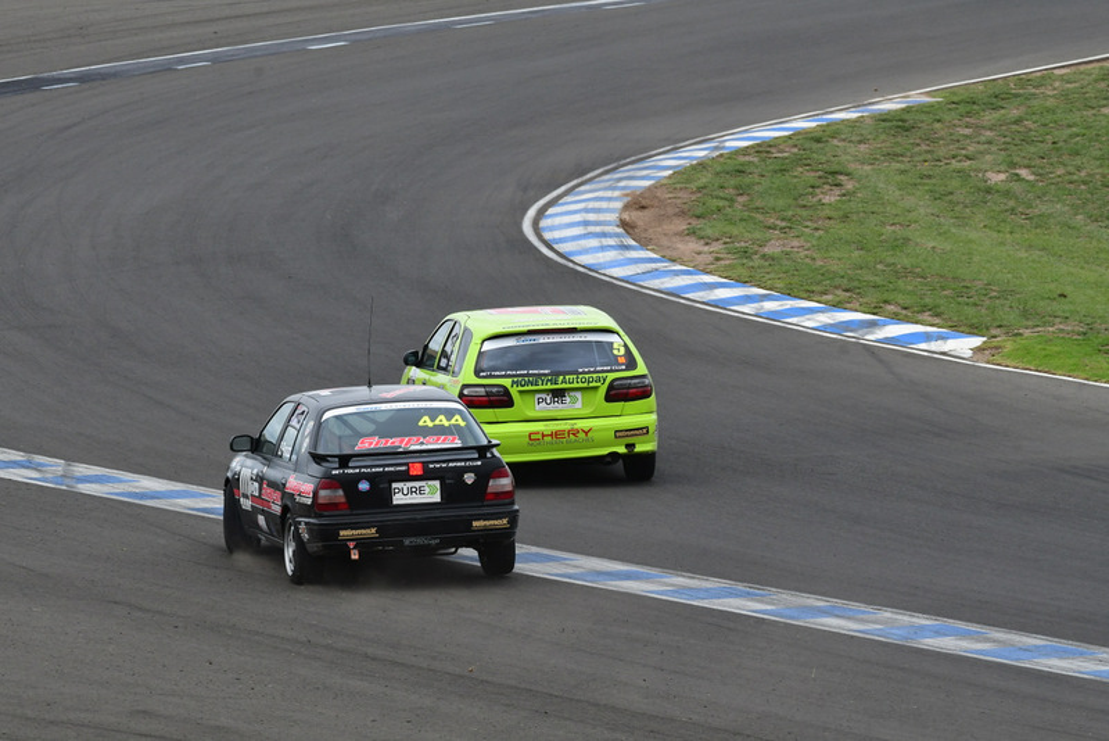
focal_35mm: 420
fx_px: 12942
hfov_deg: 4.9
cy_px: 370
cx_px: 554
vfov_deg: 3.3
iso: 500
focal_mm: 280
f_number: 11
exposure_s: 1/640
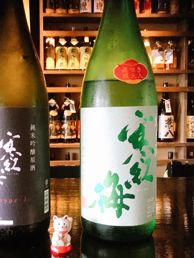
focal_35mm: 42
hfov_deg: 33.9
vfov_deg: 44.8
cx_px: 56
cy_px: 130
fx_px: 314
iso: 250
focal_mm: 3.3
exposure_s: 1/17
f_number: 2.4
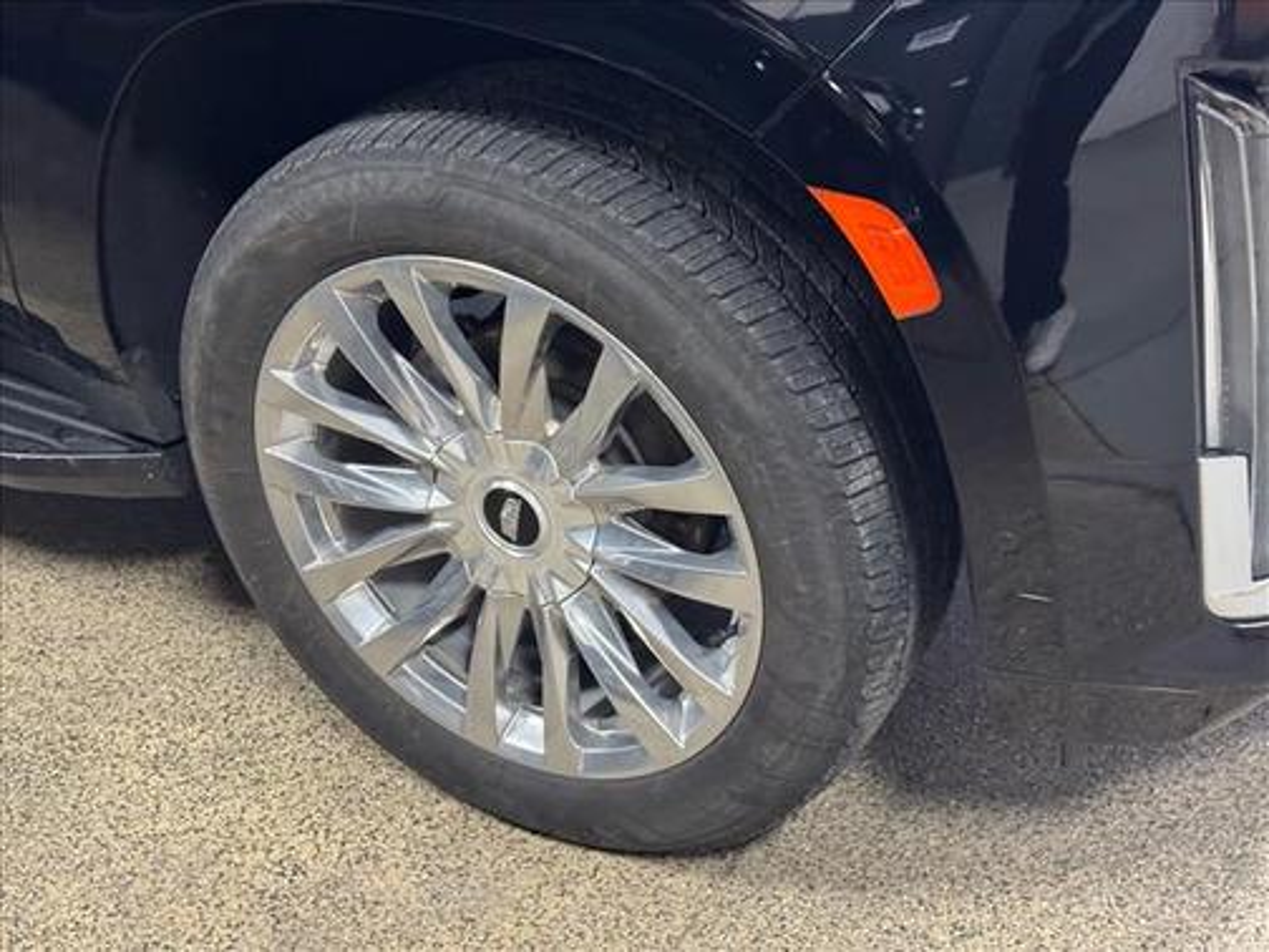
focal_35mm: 48
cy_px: 476
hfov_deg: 39.7
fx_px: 1760
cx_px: 634
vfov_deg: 30.3
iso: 400
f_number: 1.78
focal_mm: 6.76
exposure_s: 1/40
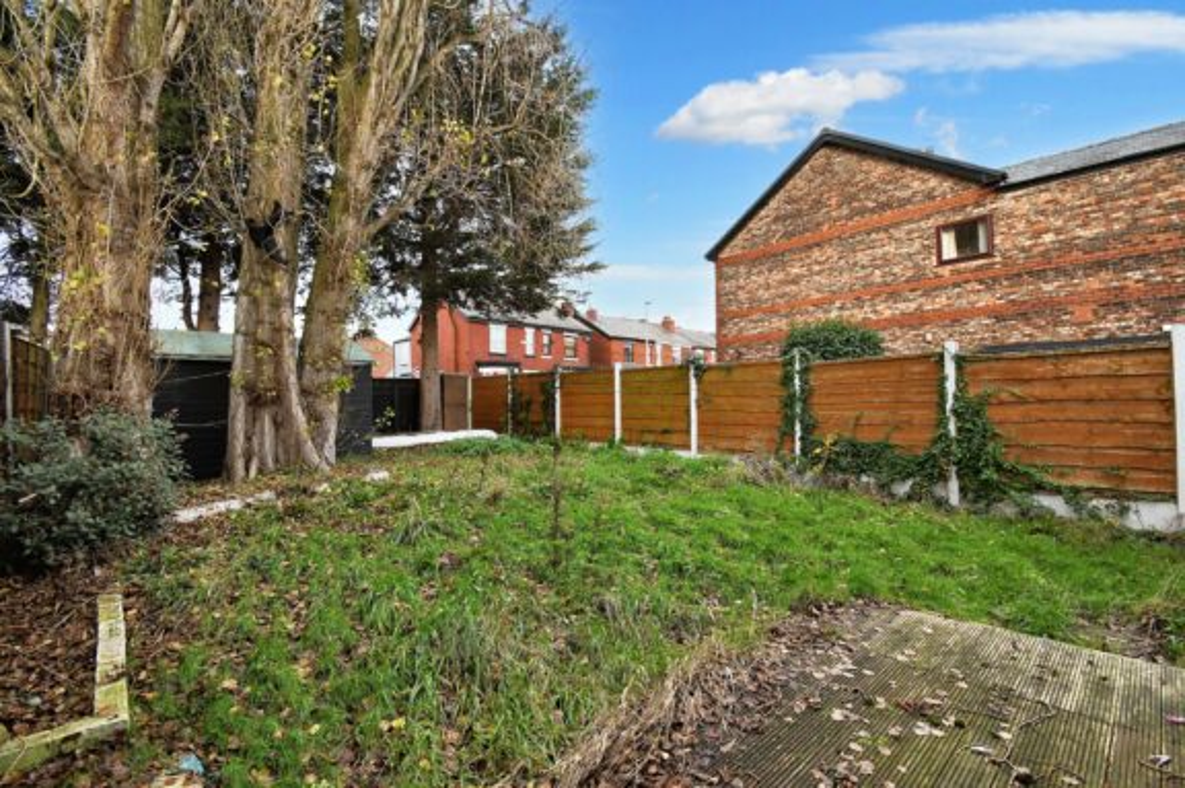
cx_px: 592
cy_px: 394
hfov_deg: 100.4
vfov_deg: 77.2
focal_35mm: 15
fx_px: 493
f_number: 7.1
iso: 560
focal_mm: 10
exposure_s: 1/200
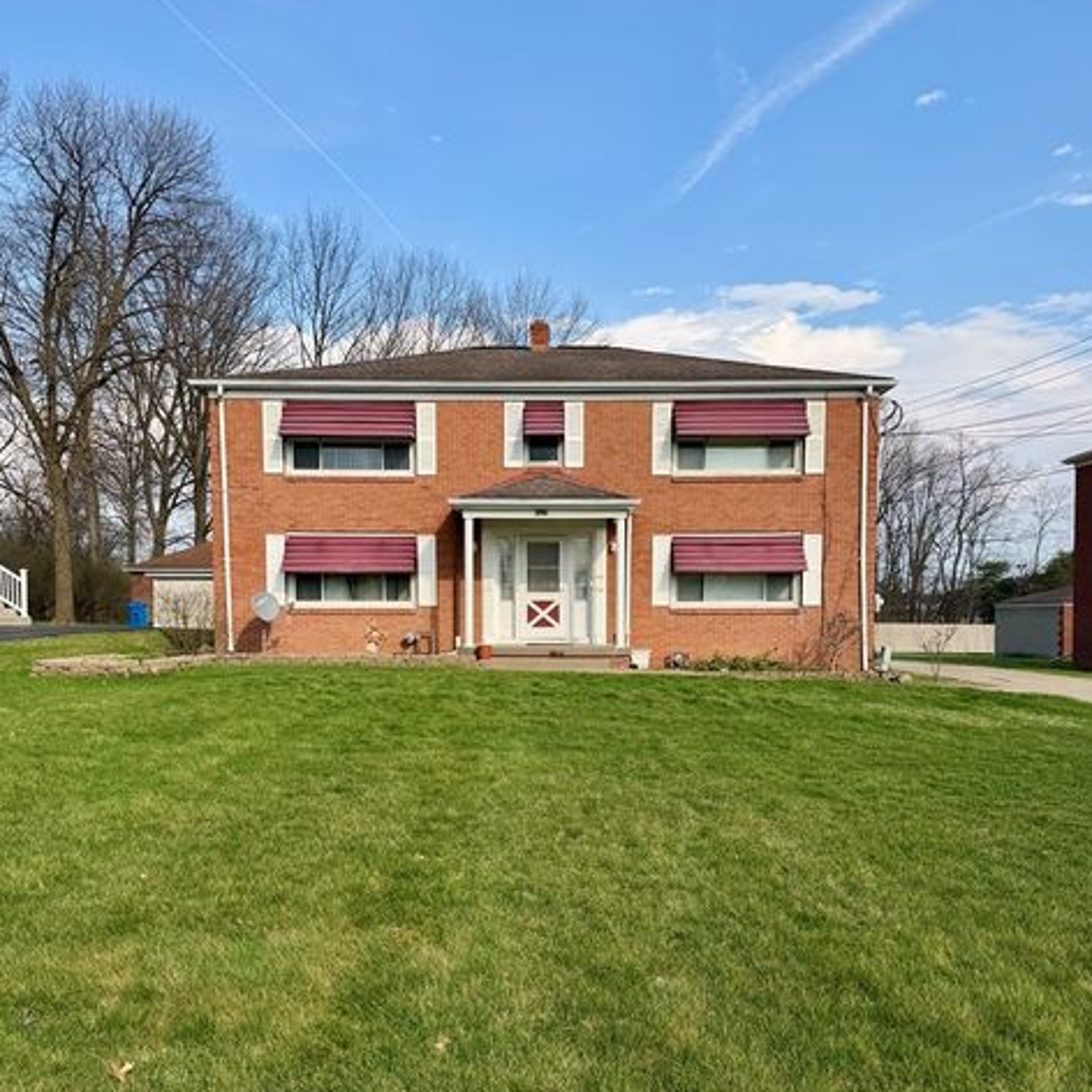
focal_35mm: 30
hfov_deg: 54.0
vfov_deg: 53.6
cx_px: 534
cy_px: 665
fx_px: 1071
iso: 80
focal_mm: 6.76
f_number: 1.78
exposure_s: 1/3021
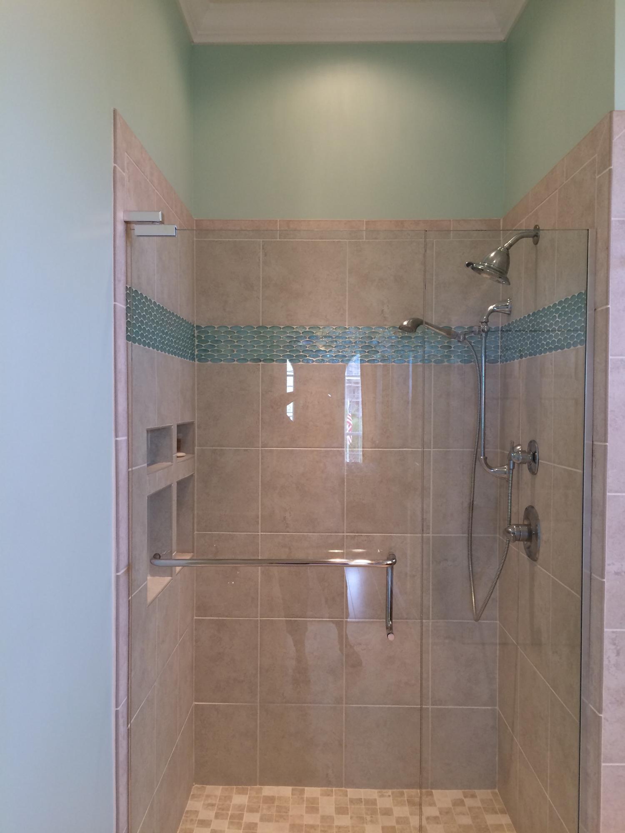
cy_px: 416
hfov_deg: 48.2
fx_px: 698
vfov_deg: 61.7
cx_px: 312
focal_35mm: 29
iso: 32
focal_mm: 4.15
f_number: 2.2
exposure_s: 1/40
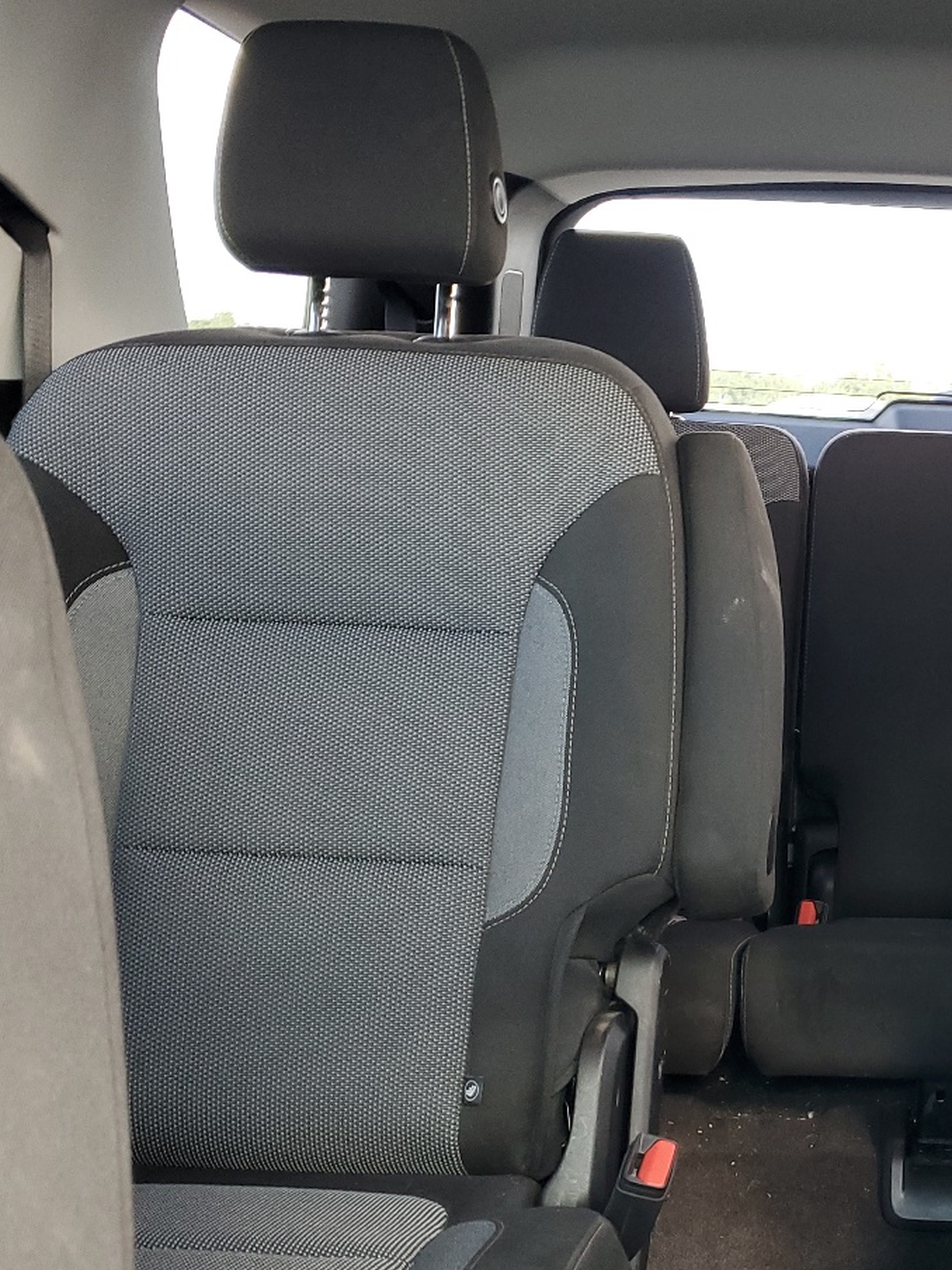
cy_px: 806
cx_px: 965
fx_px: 1687
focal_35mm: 46
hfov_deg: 29.3
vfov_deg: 40.9
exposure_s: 1/60.2
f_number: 1.5
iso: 93
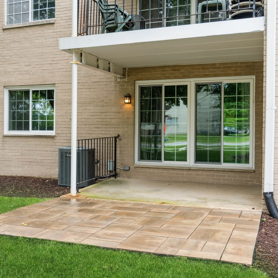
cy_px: 138
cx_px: 77
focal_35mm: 43
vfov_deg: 39.2
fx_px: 391
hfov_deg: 38.4
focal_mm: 22
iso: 200
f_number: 8
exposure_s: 1/50
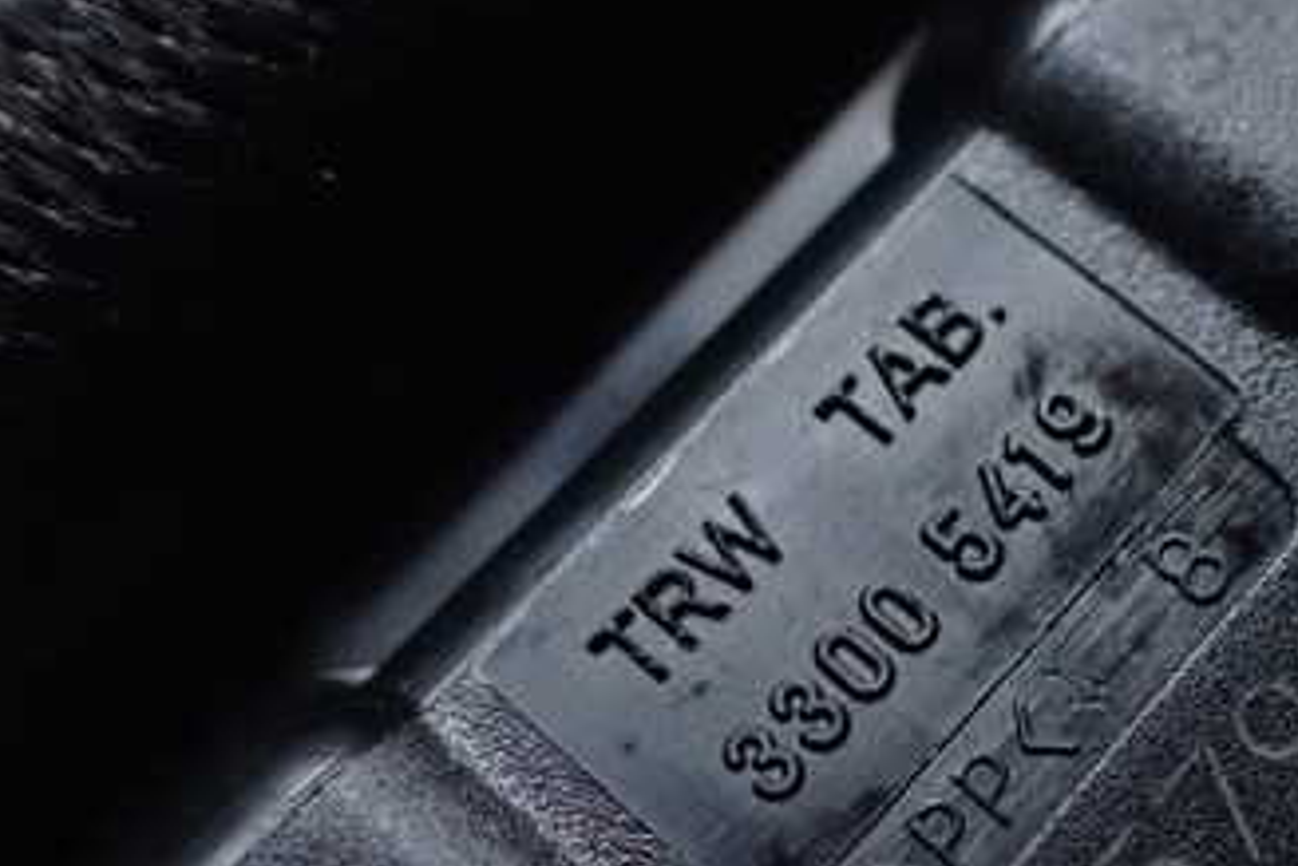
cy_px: 589
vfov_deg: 23.7
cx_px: 926
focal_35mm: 57
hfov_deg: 34.5
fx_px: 2056
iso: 1600
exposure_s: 1/13
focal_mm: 5.4
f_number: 2.3
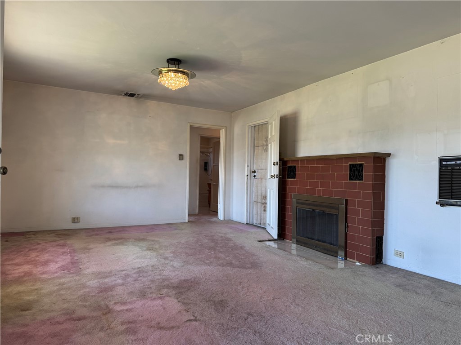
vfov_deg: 56.8
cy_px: 172
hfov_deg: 71.6
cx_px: 230
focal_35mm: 24
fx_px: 320
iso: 100
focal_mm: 6.76
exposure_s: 1/120
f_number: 1.78
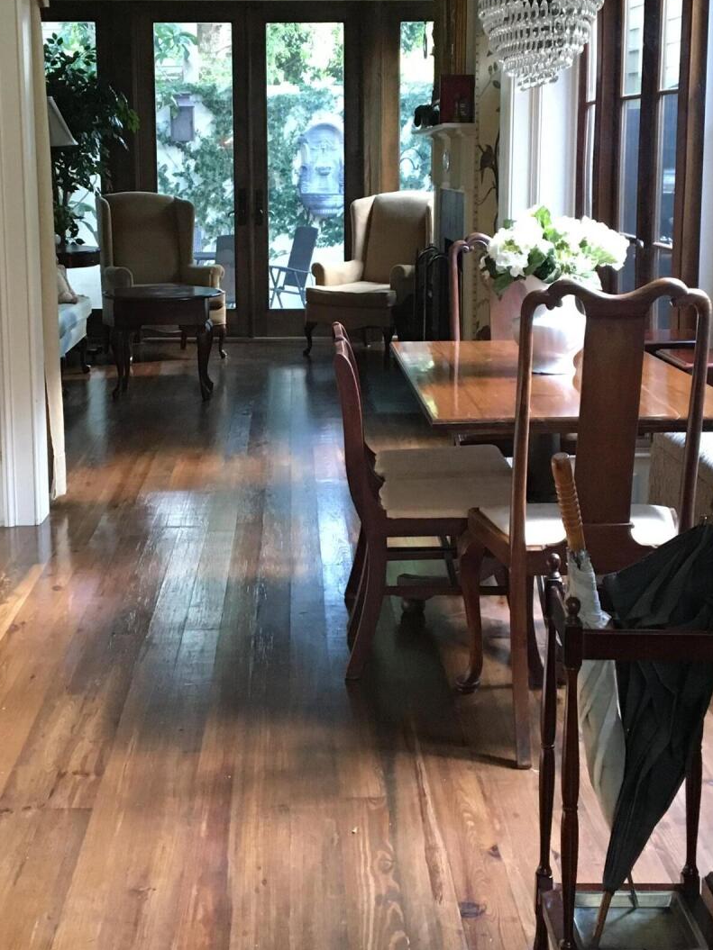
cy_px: 412
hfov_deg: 26.5
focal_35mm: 55
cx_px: 315
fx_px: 1511
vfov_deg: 34.9
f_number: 2.2
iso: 200
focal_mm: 4.15
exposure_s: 1/30
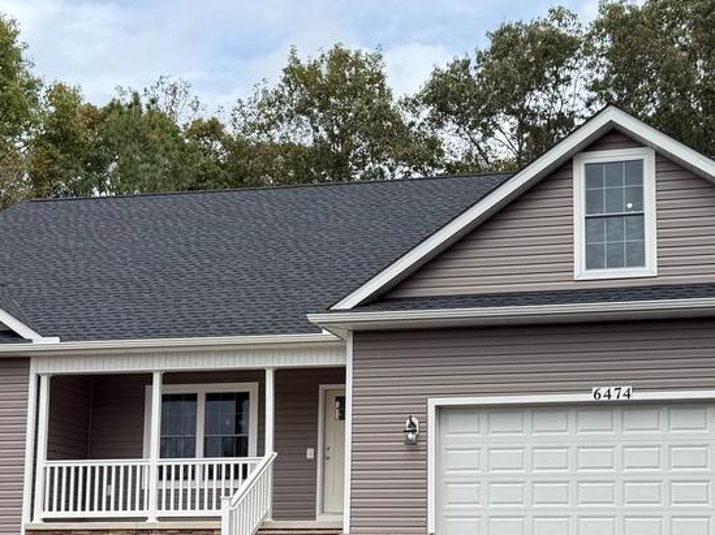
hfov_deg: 30.7
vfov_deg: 23.1
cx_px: 432
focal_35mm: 63
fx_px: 1300
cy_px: 385
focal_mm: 6.76
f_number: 1.78
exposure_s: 1/2907
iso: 80
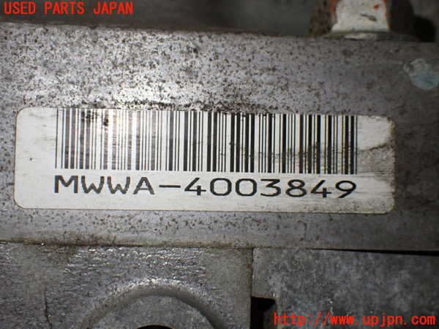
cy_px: 164
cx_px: 220
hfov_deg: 40.4
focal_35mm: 47
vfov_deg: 30.9
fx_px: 596
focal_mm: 8.4
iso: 400
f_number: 3.1
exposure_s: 1/200
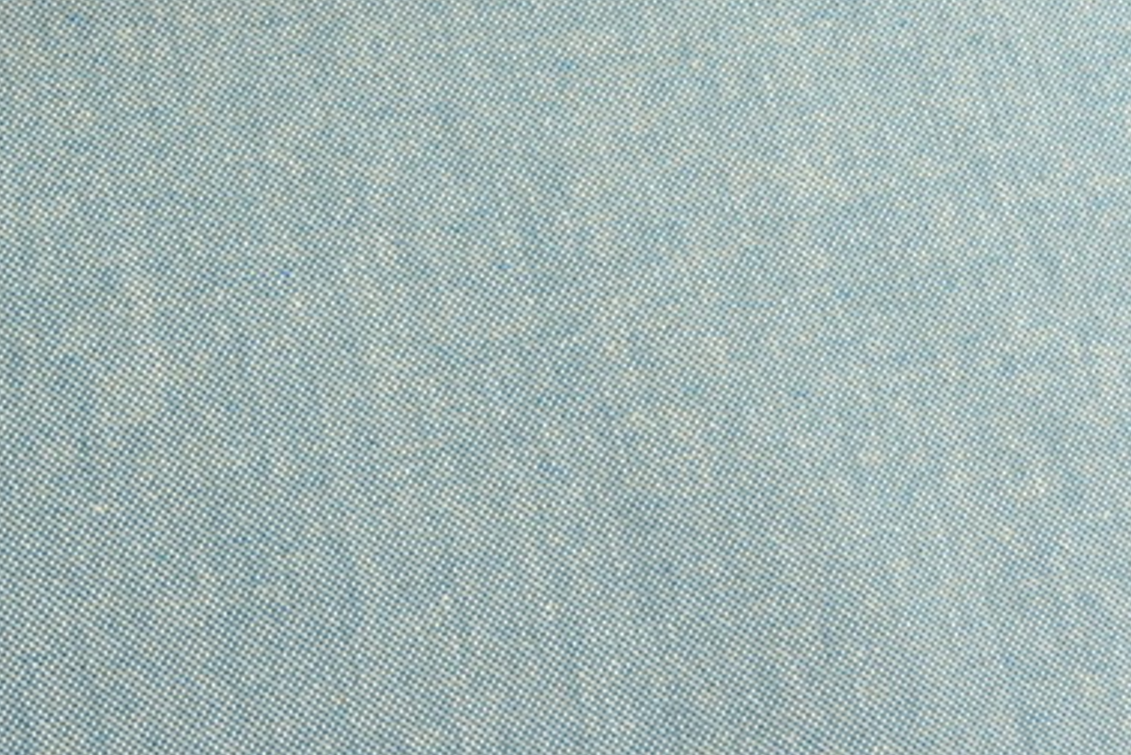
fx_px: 2703
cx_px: -134
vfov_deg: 15.9
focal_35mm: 86
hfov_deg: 22.2
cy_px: 298
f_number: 5.6
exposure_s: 1/20
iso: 100
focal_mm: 20
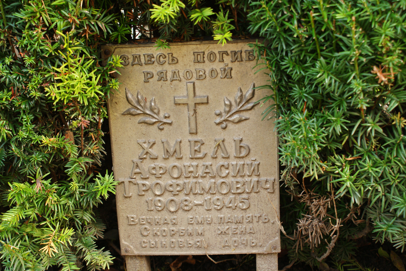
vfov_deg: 25.3
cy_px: 135
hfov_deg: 37.2
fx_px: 603
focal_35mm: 54
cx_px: 203
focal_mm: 35
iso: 400
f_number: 5.6
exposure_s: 1/40
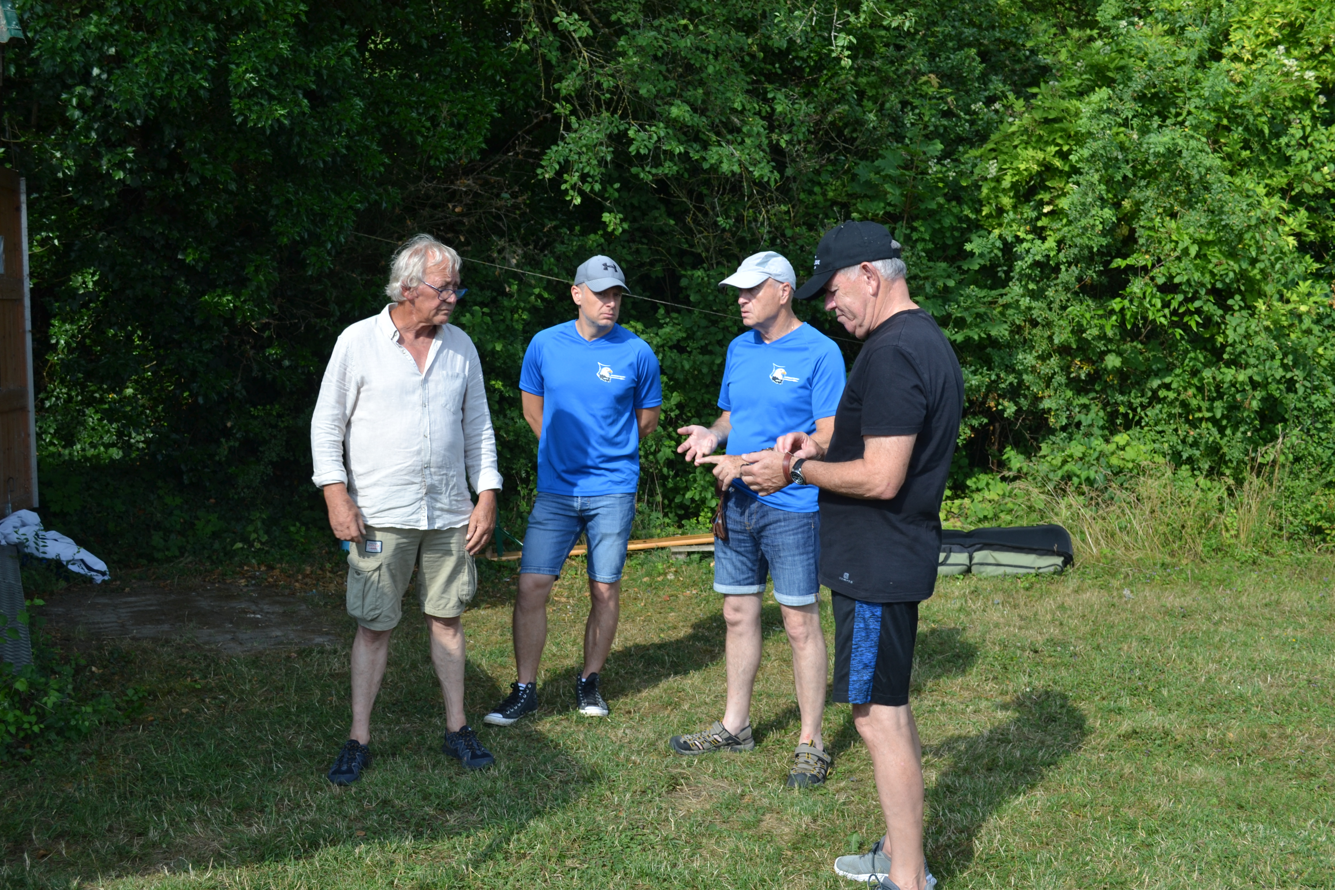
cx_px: 668
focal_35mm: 39
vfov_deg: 34.2
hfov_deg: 49.6
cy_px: 445
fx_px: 1446
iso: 100
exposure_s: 1/160
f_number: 6.3
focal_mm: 26
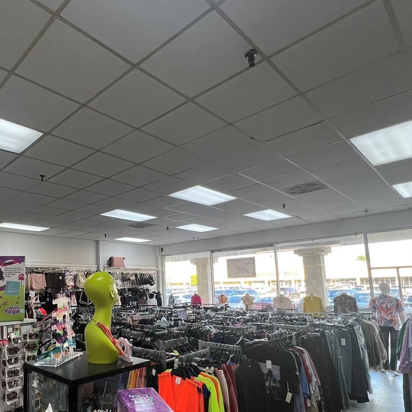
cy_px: 246
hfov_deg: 66.8
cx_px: 123
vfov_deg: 69.0
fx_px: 296
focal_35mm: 22
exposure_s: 1/120
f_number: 1.8
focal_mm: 1.57
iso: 80
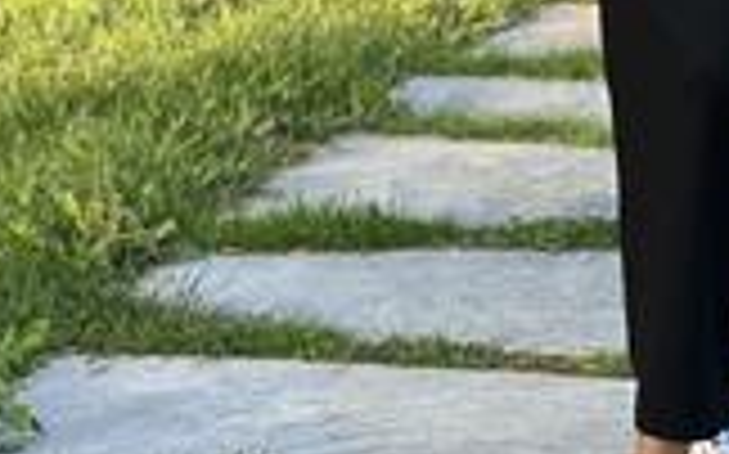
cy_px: -328
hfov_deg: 13.0
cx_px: 711
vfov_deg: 8.0
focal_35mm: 159
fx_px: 3157
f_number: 1.78
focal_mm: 6.86
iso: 80
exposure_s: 1/241
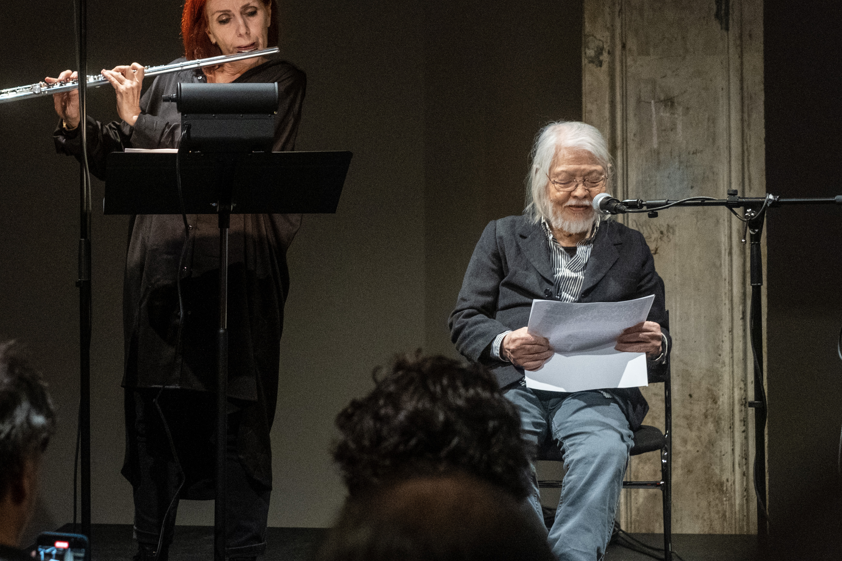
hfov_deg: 24.2
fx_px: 1965
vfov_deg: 16.2
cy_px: 126
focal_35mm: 84
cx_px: 340
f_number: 2.8
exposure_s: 1/160
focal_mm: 35
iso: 3200
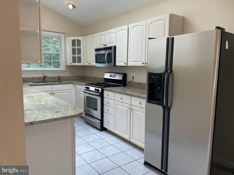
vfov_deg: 53.1
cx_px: 117
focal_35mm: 26
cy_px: 88
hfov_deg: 67.3
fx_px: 176
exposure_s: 1/120
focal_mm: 4.2
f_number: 1.6
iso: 100
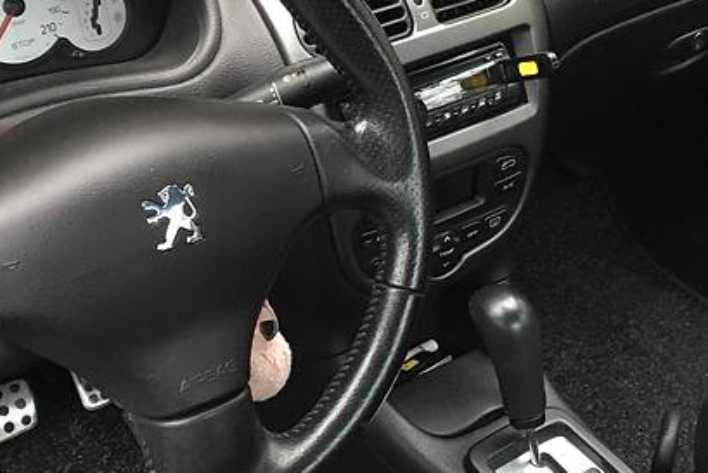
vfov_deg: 22.8
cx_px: 234
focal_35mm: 59
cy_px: 113
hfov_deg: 33.6
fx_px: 1161
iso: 200
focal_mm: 4.2
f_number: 2.2
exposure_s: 1/33
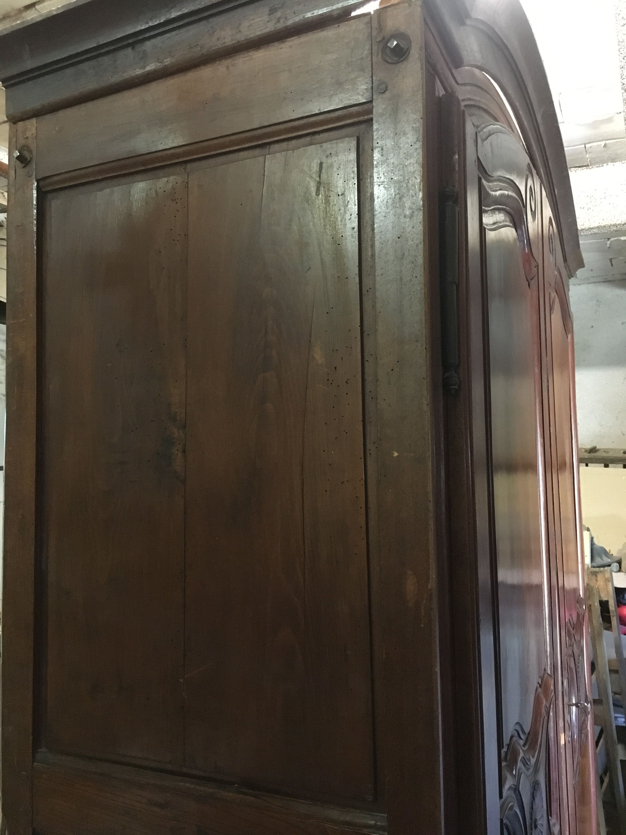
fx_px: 699
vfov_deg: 61.7
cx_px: 313
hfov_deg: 48.2
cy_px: 418
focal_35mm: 29
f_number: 2.2
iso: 320
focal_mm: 4.15
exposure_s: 1/17
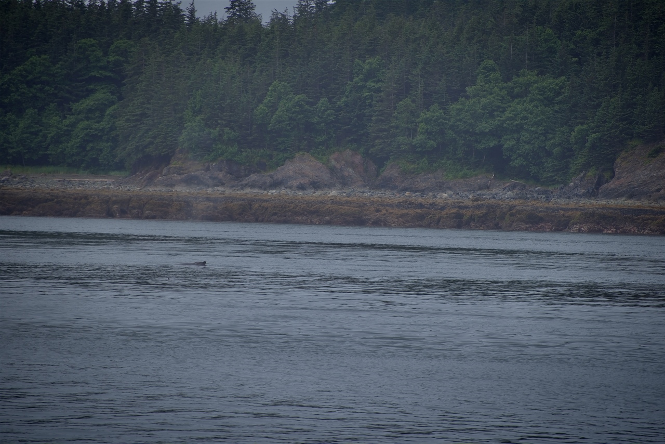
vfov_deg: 4.6
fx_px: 5543
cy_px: 222
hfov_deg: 6.9
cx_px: 332
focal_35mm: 300
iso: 125
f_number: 5.6
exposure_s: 1/640
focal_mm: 300
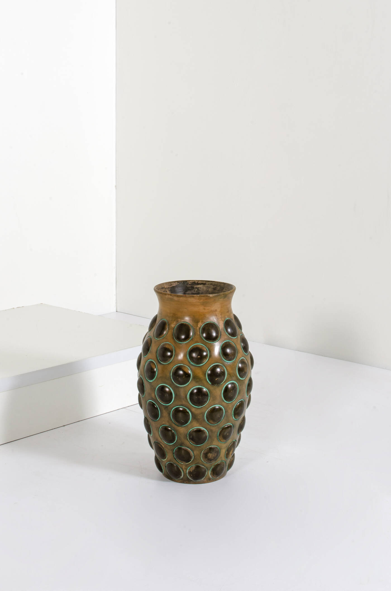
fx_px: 859
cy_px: 296
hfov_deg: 25.6
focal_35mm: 52
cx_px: 196
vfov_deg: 37.9
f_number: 18
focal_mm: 35
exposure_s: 1/160
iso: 125
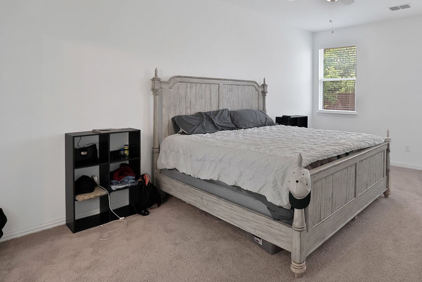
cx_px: 281
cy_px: 98
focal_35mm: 21
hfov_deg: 78.6
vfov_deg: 58.4
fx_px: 246
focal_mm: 12
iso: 640
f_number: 9
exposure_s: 1/6
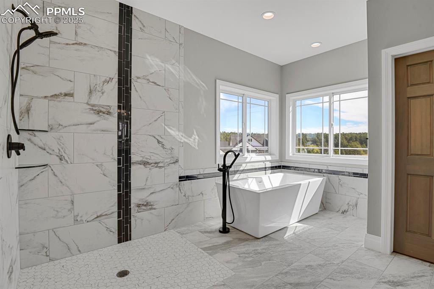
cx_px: 217
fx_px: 205
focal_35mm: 17
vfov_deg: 70.4
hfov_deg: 93.3
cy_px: 144
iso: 220
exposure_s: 1/20
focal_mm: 17
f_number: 8
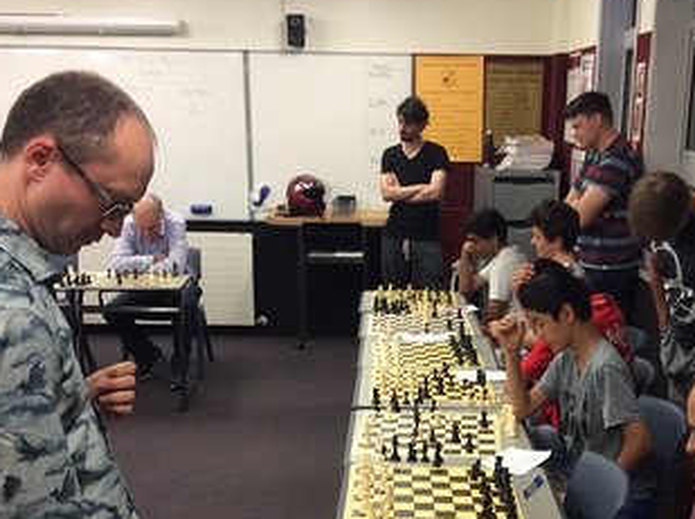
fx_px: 1063
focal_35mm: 53
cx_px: 423
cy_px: 395
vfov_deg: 27.1
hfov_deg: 36.1
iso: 100
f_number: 2.4
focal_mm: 3.3
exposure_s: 1/25
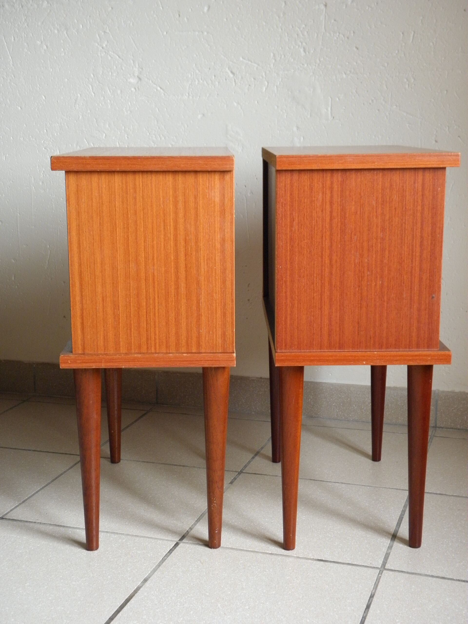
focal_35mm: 50
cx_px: 234
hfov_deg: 29.1
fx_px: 901
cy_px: 312
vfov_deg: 38.2
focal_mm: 9.1
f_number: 4
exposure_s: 1/10
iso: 200
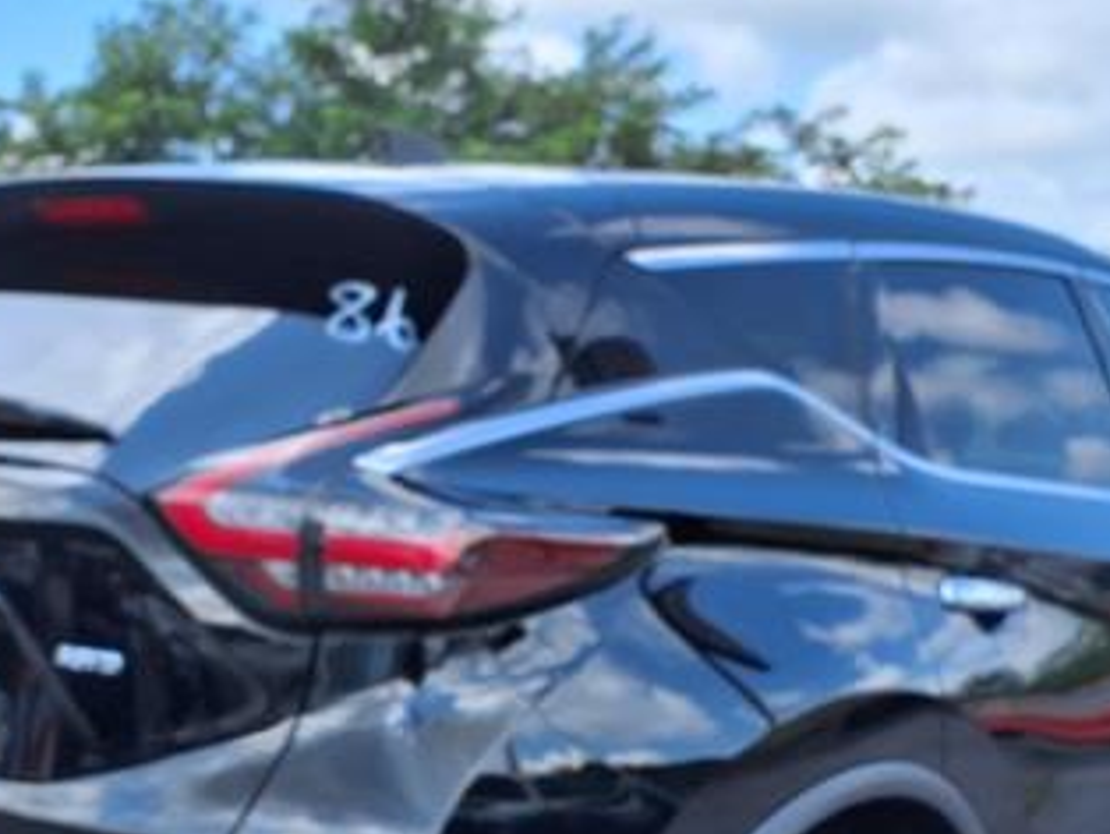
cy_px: 732
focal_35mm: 55
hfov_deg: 34.9
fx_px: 1765
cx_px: 516
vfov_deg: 25.8
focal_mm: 3.58
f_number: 1.9
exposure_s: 1/667
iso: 40
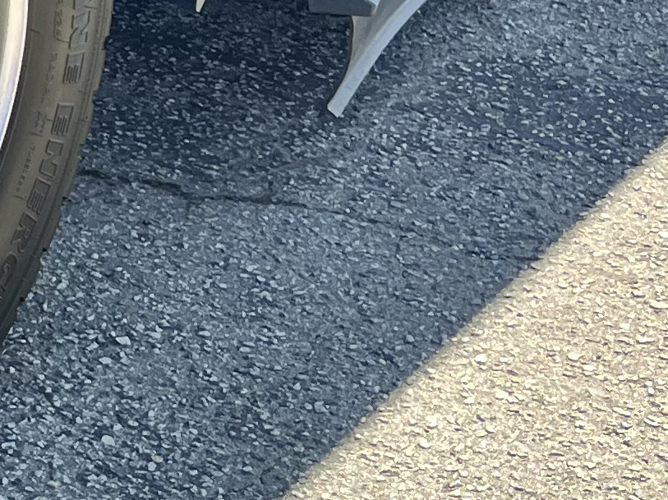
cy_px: -135
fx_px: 2488
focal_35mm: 129
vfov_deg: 11.2
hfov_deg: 12.7
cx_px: -812
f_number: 1.6
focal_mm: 5.1
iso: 50
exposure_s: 1/407
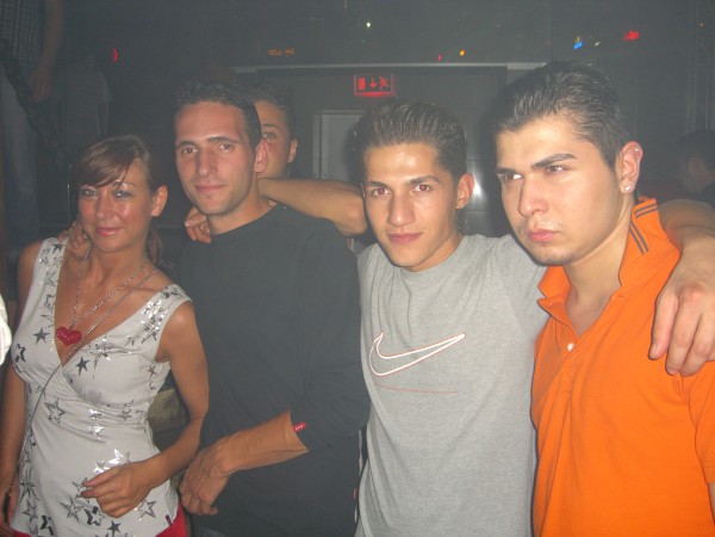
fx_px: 785
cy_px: 268
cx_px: 358
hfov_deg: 49.0
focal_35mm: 38
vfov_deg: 37.7
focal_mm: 7.9
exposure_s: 1/60
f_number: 2.8
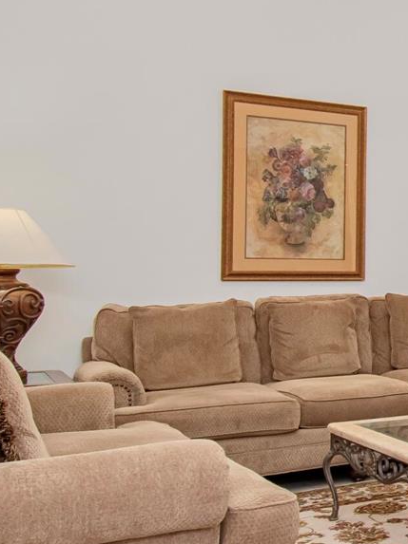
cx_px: 619
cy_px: 257
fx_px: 892
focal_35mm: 57
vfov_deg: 34.0
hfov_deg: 21.4
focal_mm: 11
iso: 720
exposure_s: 1/125
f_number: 5.6
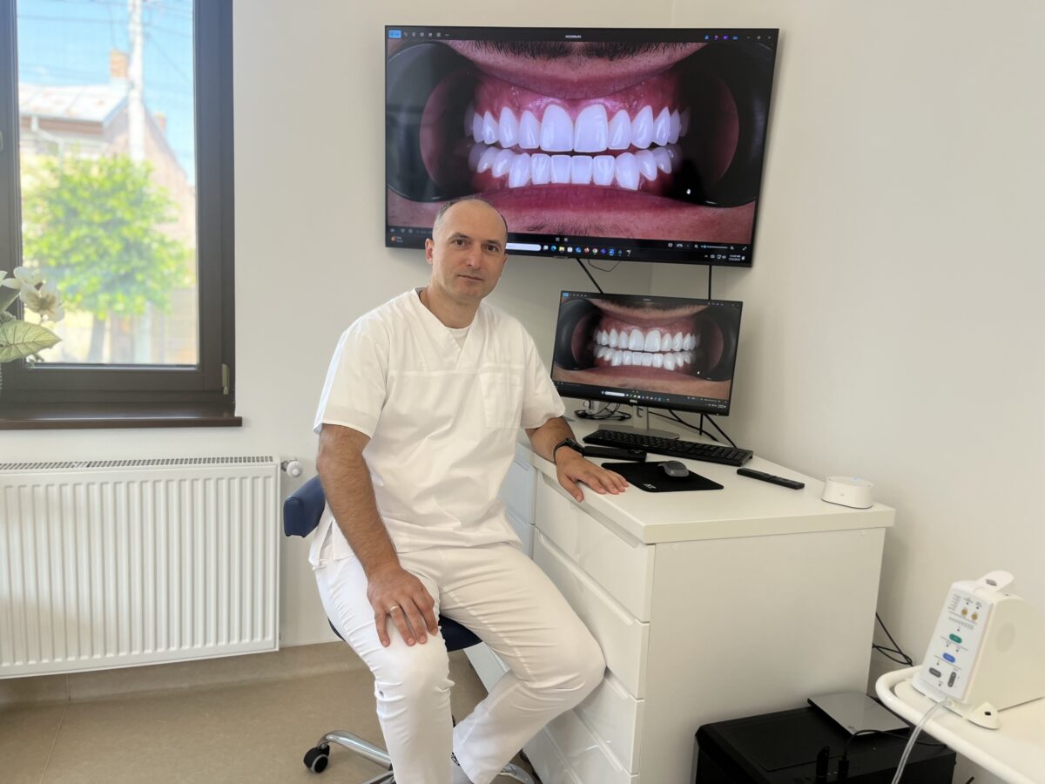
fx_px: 785
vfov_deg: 53.1
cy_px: 392
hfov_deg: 67.3
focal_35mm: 26
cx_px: 522
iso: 50
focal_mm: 5.1
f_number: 1.6
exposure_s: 1/100
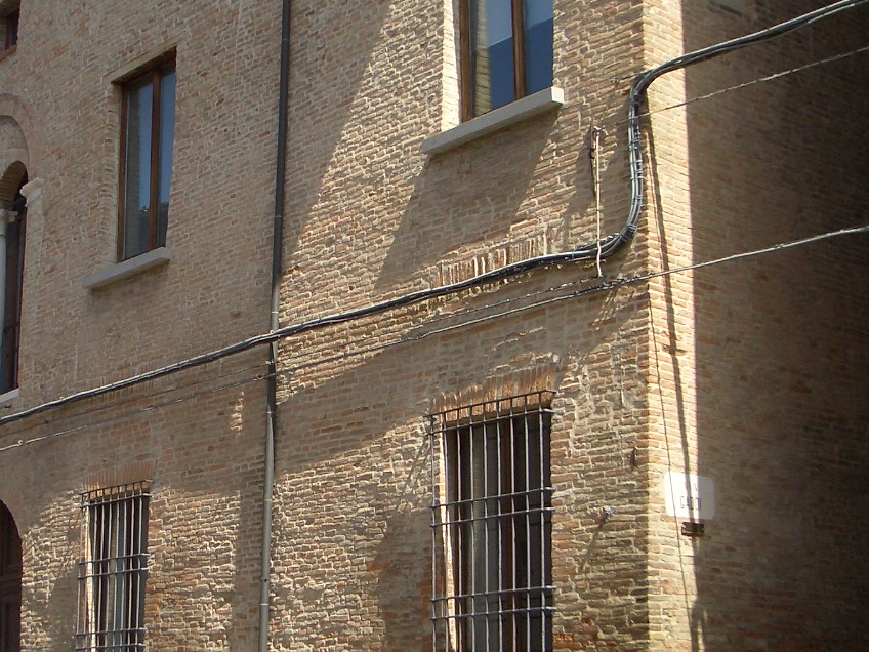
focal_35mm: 66
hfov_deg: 29.2
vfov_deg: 22.2
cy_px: 367
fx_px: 1657
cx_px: 304
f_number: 4.3
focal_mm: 5.8
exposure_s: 1/250
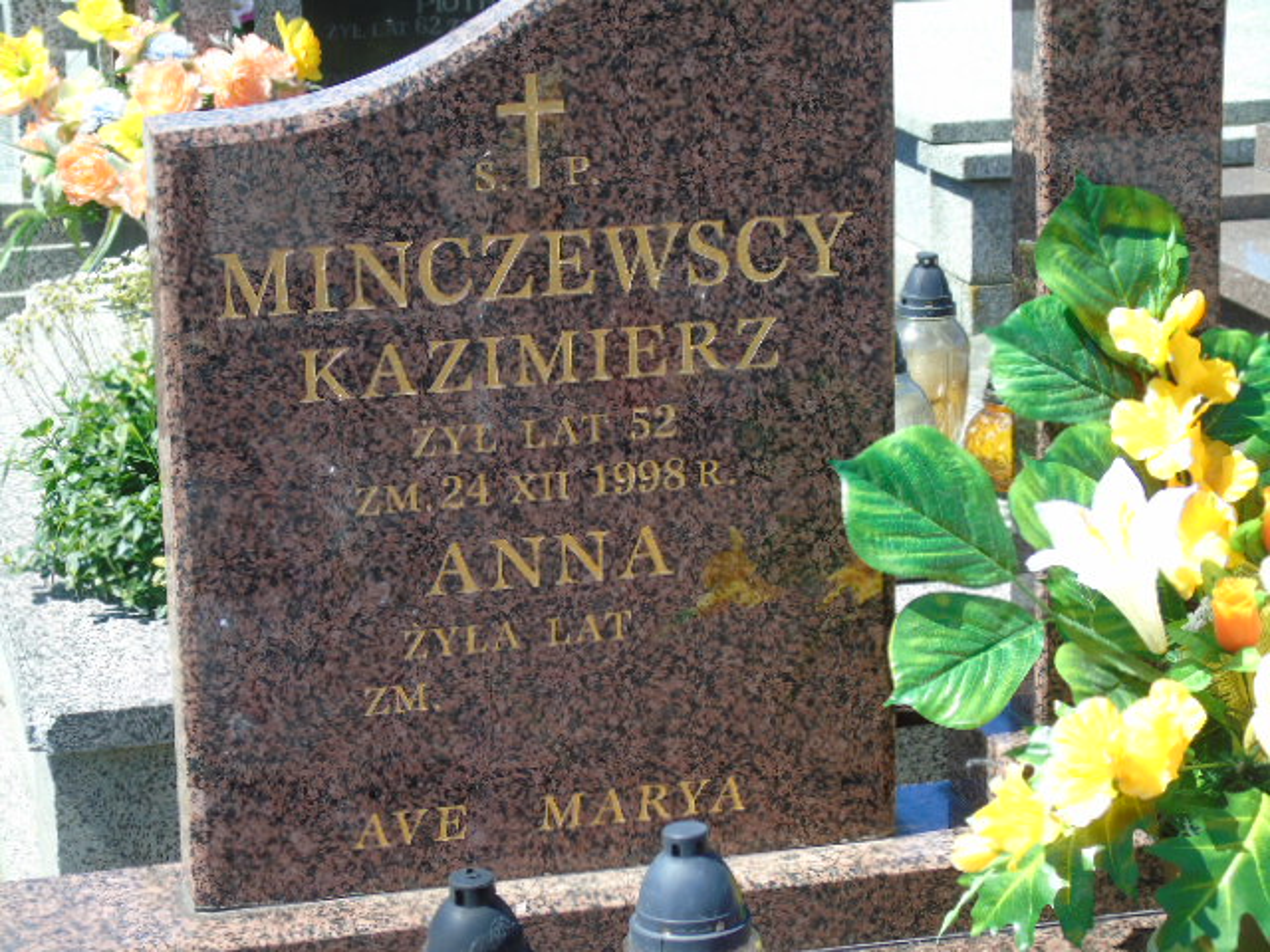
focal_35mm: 94
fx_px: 3449
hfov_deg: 20.9
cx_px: 635
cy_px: 476
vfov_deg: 15.7
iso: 80
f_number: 4.3
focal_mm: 17
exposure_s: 1/250
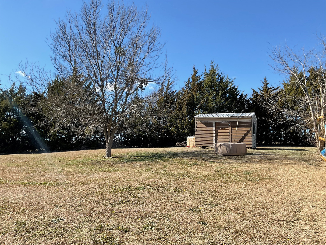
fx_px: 273
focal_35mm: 29
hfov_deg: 61.7
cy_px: 122
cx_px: 163
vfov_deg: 48.2
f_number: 1.8
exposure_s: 1/1221
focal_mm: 3
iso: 16
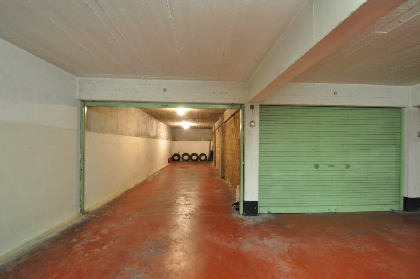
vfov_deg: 77.2
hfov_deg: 100.5
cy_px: 140
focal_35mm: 15
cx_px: 210
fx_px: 175
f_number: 8
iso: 1250
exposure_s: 1/3
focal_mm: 10
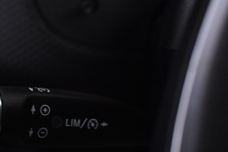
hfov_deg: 28.5
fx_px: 437
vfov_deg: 19.6
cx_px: 38
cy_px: 111
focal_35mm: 69
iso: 1250
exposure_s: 1/13
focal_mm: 24
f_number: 5
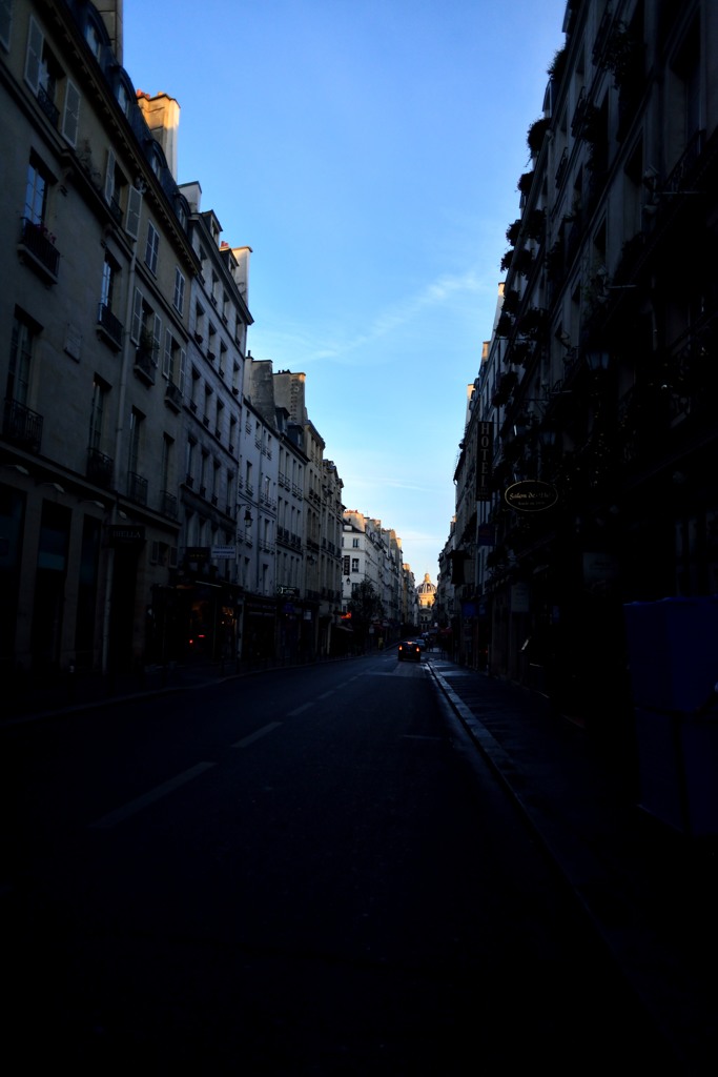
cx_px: 359
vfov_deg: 73.7
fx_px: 718
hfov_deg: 53.1
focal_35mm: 24
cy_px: 538
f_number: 2.8
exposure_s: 1/4000
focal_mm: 24
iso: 1000
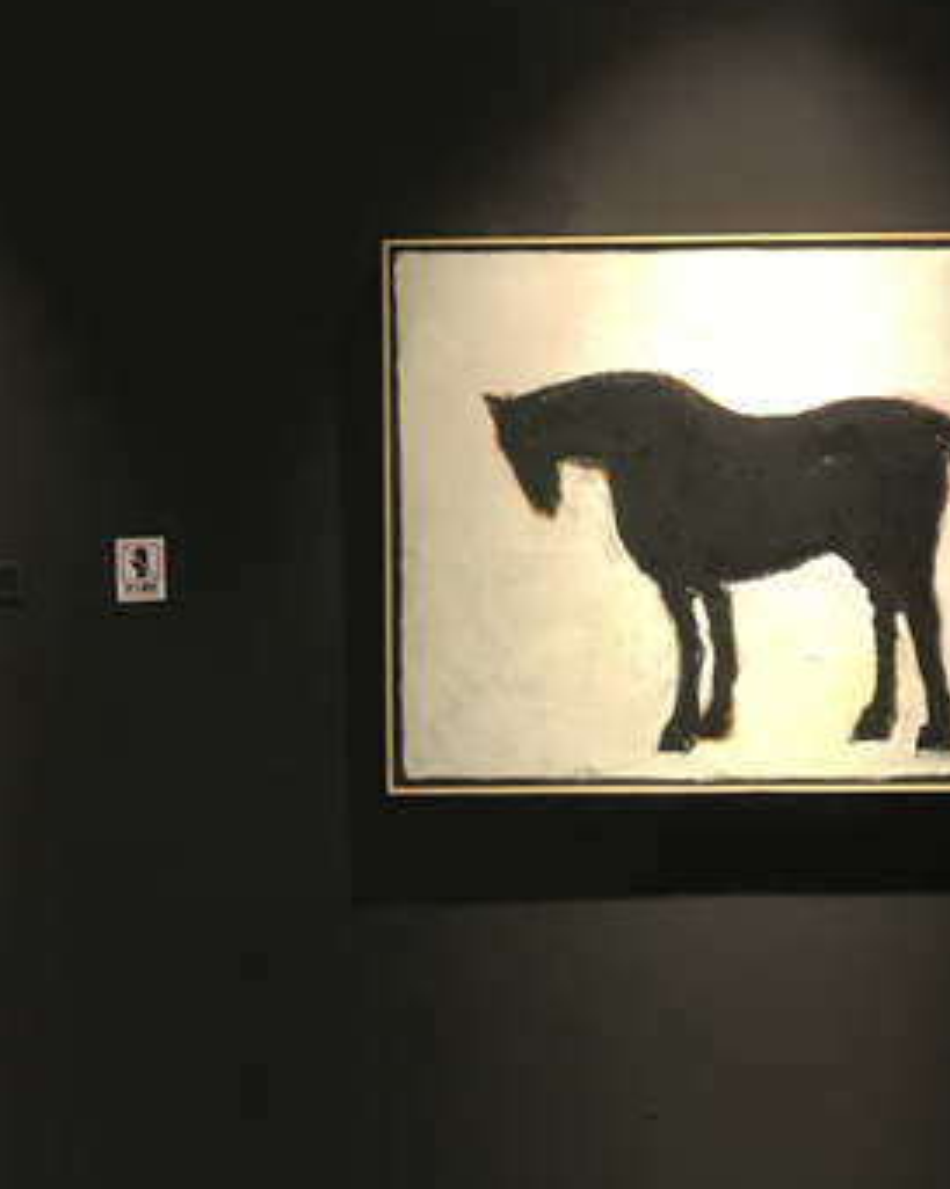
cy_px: 511
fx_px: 1689
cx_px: 310
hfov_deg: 31.1
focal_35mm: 48
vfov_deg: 38.7
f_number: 1.8
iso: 50
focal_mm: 3.99
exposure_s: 1/17
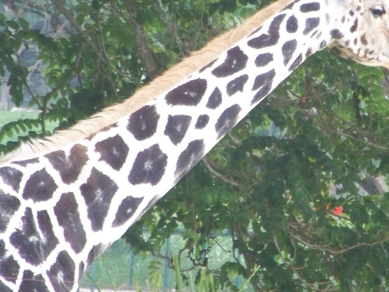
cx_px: 235
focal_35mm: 702
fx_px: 7886
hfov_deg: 2.8
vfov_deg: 2.1
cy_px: 74
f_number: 4.8
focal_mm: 70.2
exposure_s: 1/100
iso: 400
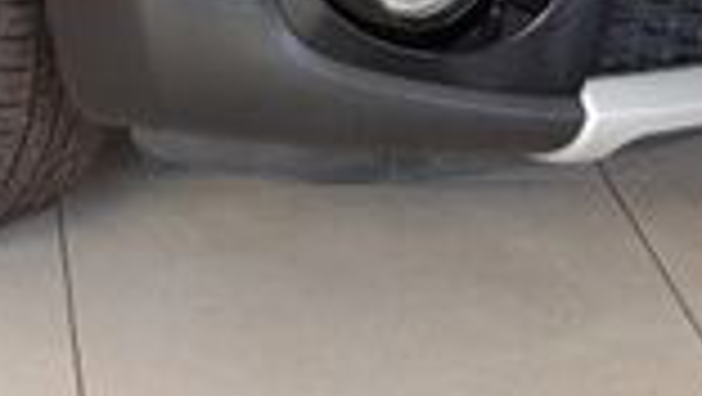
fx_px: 2030
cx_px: 99
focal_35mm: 109
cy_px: -464
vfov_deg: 10.1
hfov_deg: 19.3
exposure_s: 1/140
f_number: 1.7
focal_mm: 4.2
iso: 40
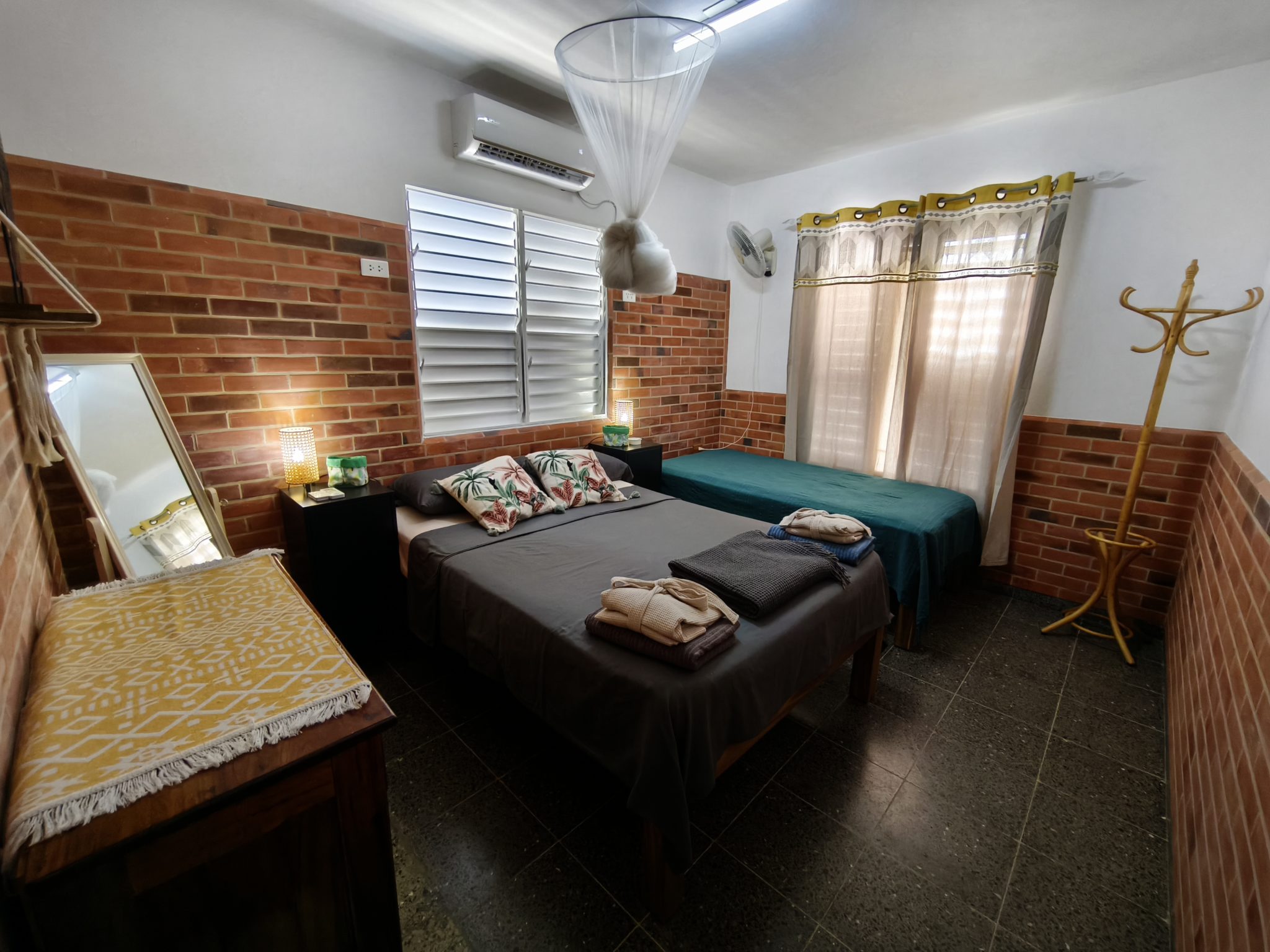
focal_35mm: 15
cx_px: 635
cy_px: 476
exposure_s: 1/33.3
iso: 500
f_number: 2.2
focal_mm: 1.91
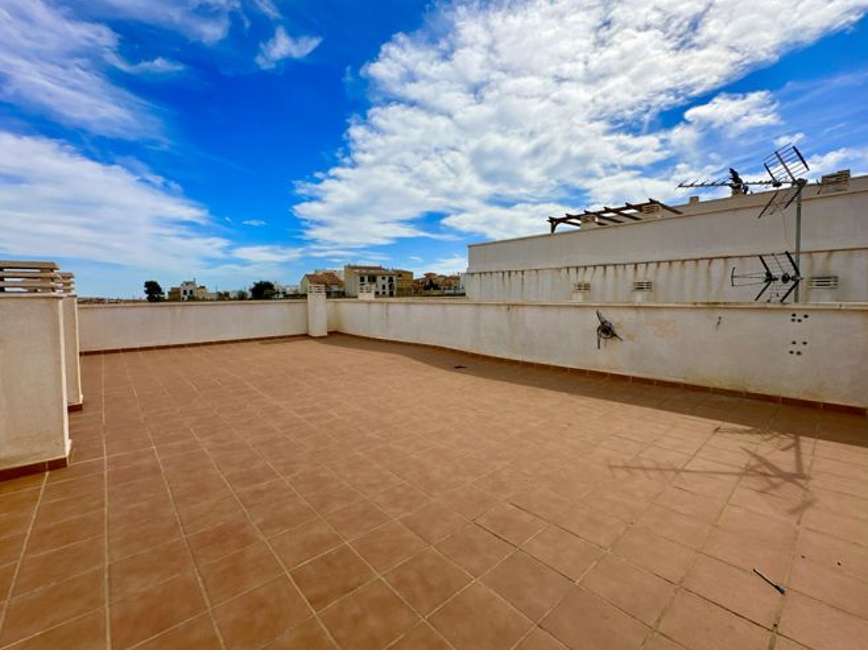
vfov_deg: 81.7
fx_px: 376
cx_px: 433
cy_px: 312
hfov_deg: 98.2
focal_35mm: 15
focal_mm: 2.22
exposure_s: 1/4132
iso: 40
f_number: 2.2
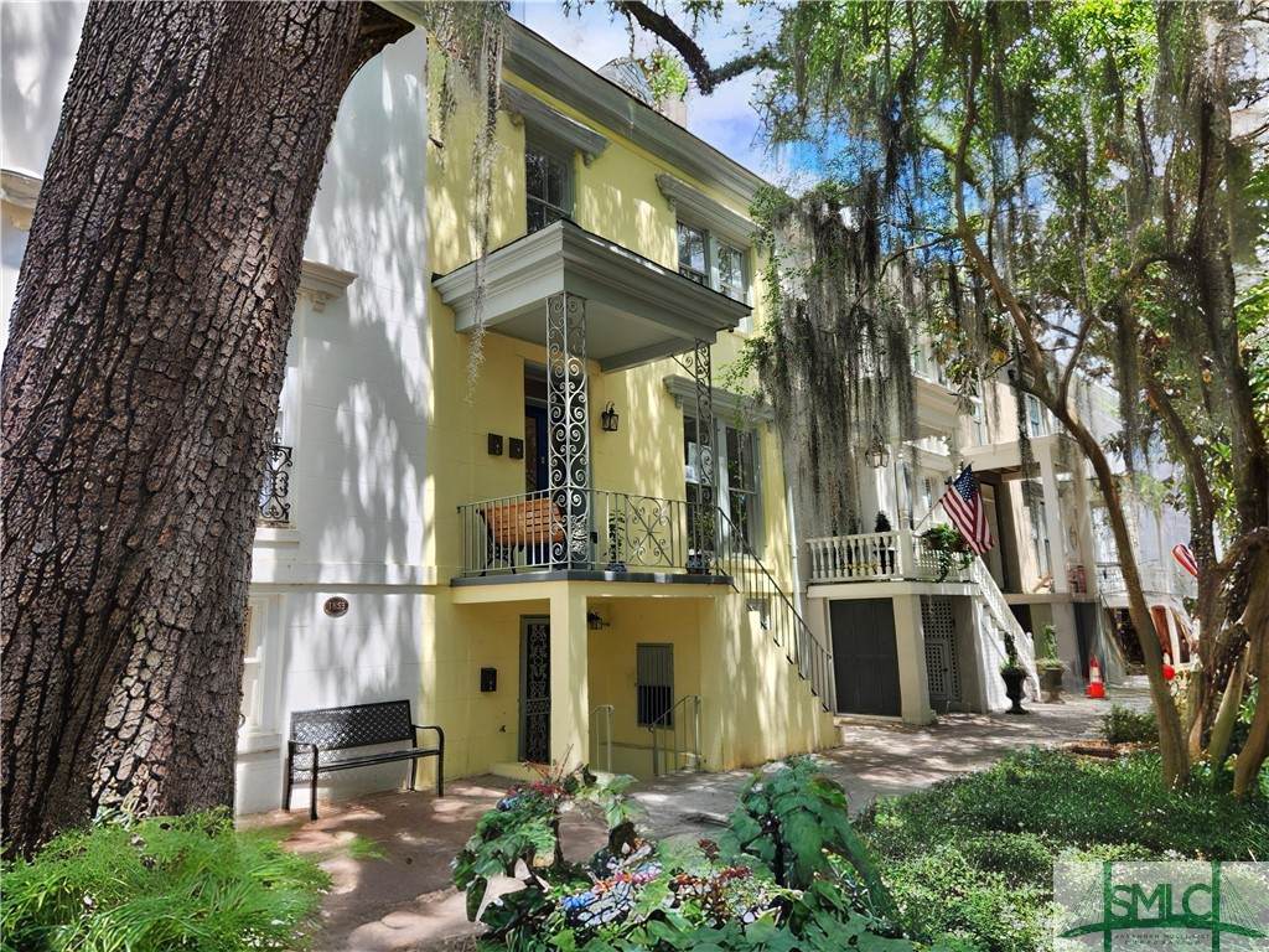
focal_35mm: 23
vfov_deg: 58.9
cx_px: 634
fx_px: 843
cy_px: 476
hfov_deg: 73.9
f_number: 1.8
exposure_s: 1/201
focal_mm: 5.4
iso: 20
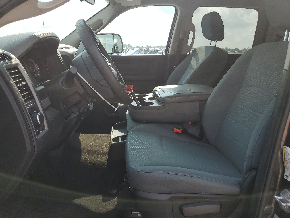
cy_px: 109
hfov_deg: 67.3
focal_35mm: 26
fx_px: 218
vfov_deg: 53.1
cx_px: 145
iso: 50
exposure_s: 1/1250
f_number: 1.5
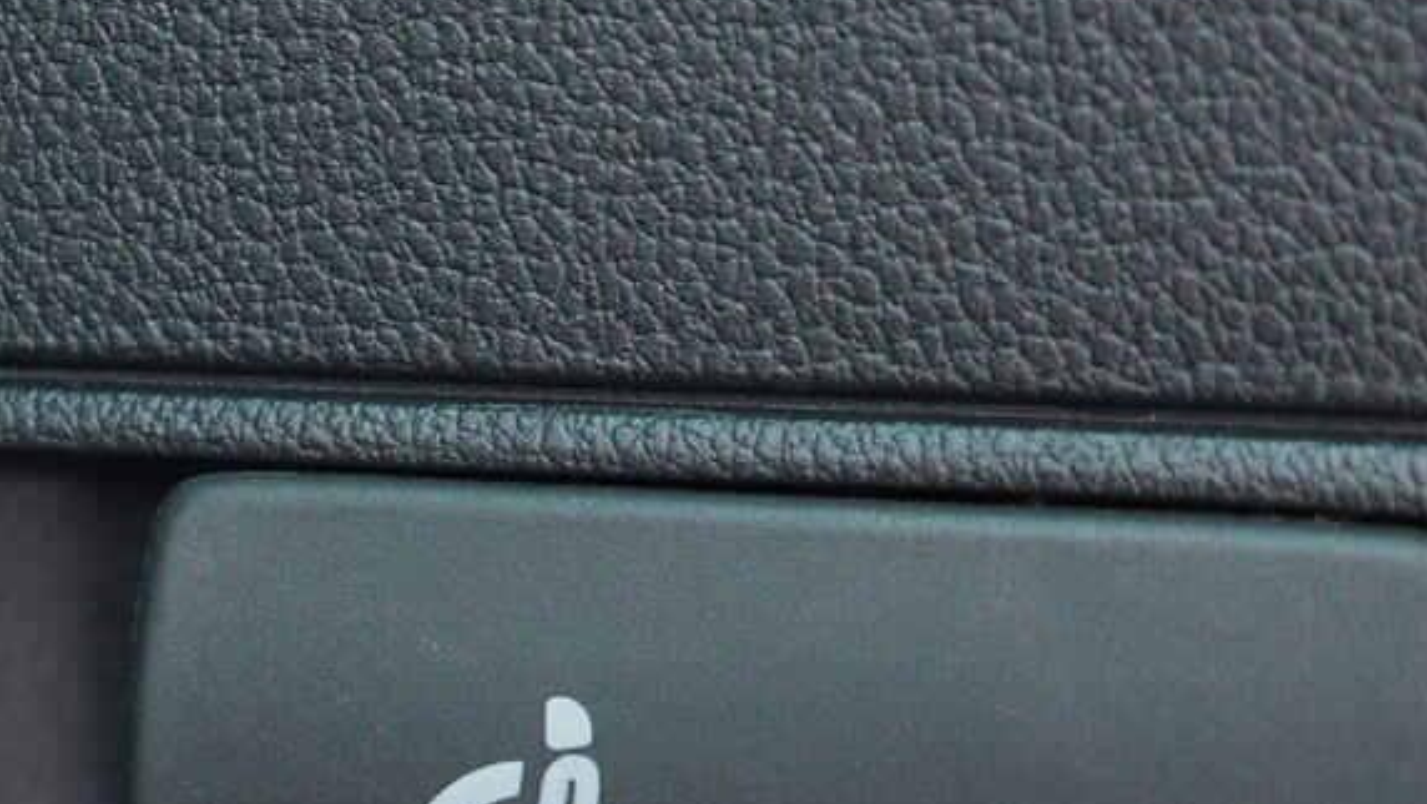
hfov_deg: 22.2
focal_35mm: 95
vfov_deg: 12.6
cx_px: 317
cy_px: 762
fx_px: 3595
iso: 800
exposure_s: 1/40
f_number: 2.8
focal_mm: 24
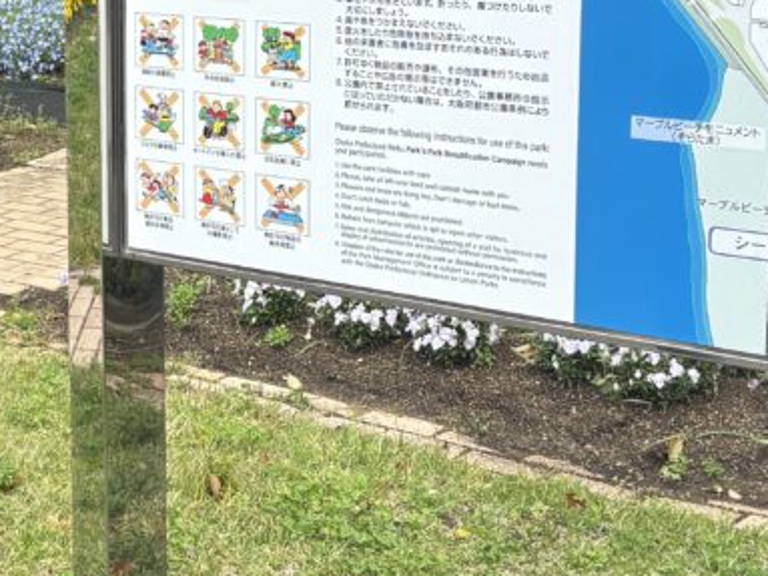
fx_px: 1930
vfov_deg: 16.8
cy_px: 122
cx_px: 68
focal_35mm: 87
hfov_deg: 22.0
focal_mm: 5.96
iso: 50
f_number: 1.6
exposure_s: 1/851
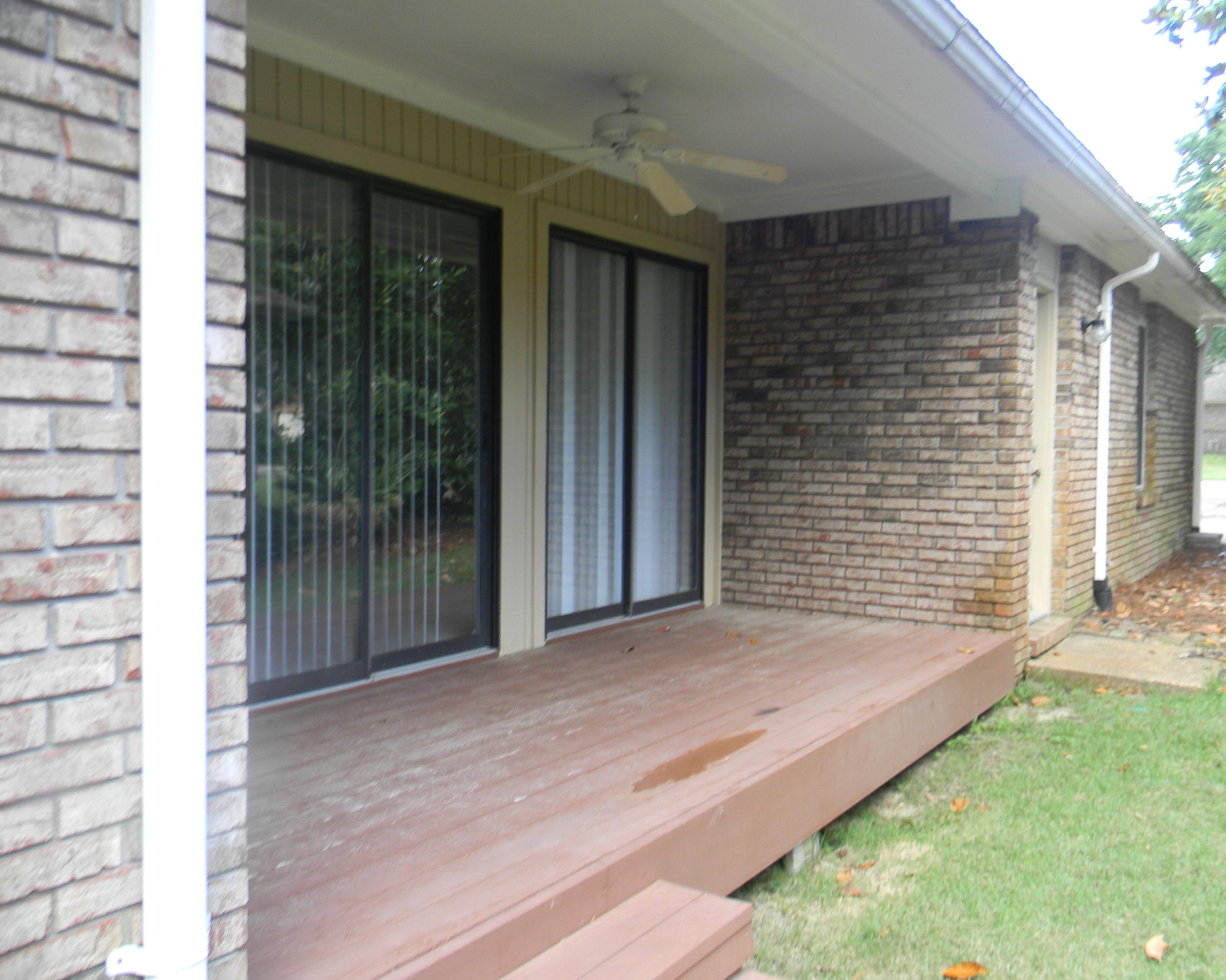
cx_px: 670
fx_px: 1088
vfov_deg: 48.5
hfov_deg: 58.7
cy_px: 477
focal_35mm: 30
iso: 81
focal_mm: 5
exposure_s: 1/30
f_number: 3.5
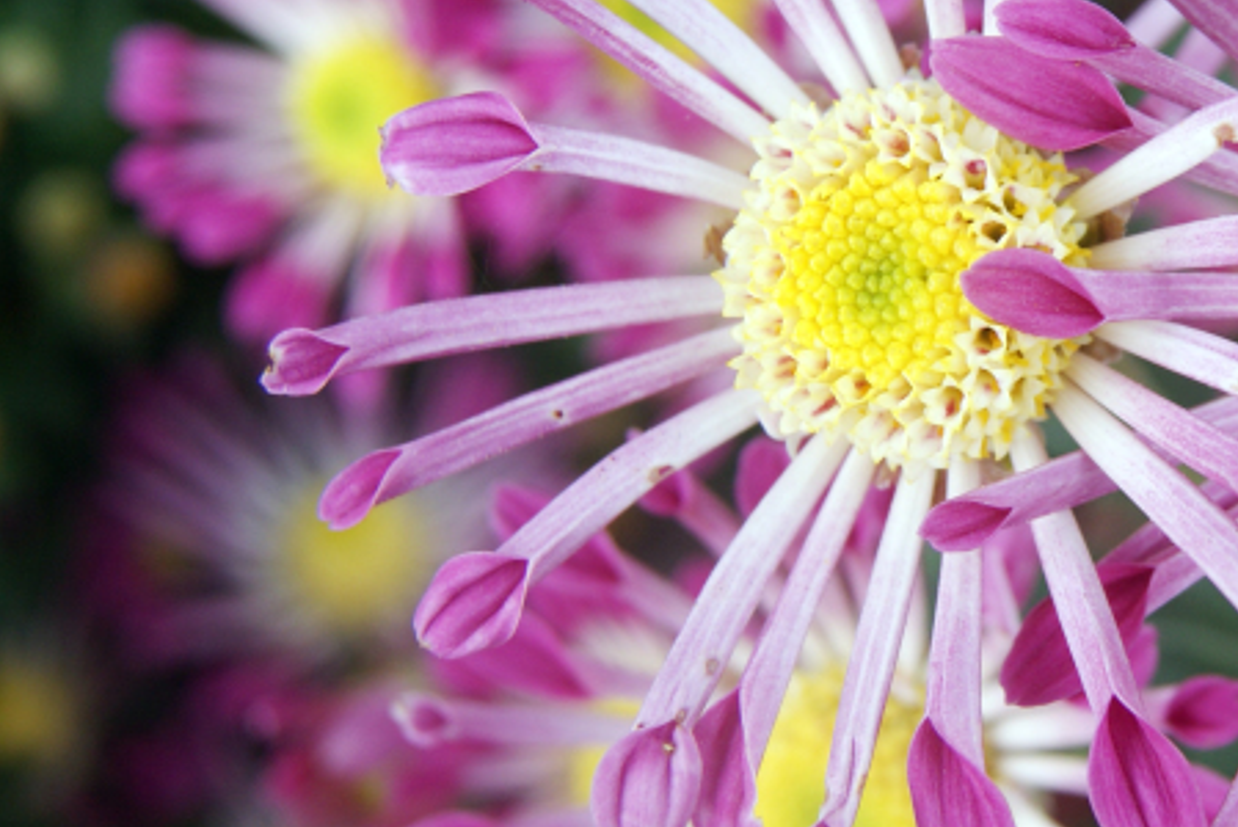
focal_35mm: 89
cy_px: 343
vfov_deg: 15.4
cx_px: 1210
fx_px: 3062
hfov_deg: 22.1
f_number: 5
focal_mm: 26
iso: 100
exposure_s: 1/160
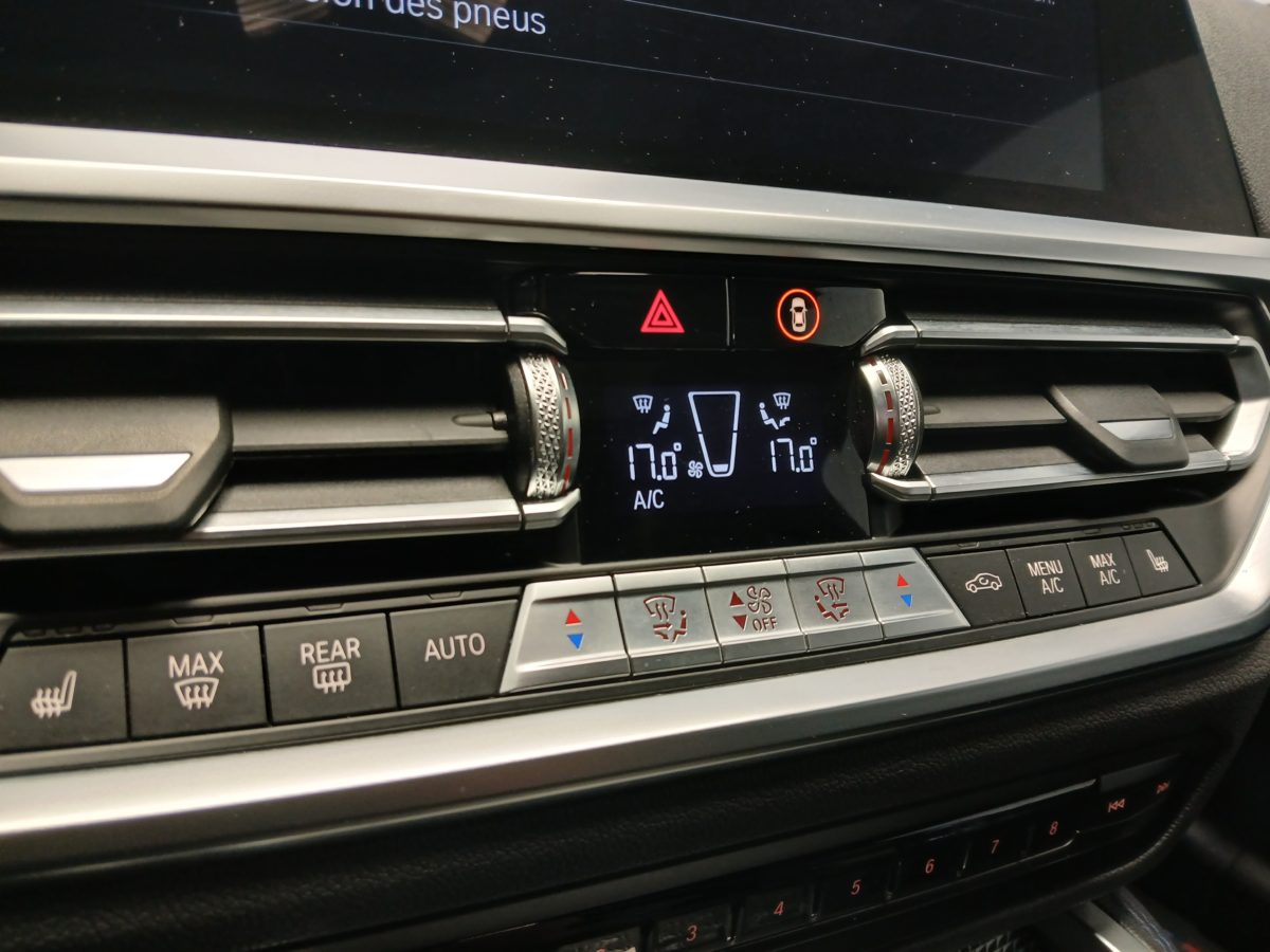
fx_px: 954
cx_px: 635
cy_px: 476
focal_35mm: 26
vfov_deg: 53.1
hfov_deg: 67.3
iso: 250
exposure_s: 1/50
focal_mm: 3.98
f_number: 1.8
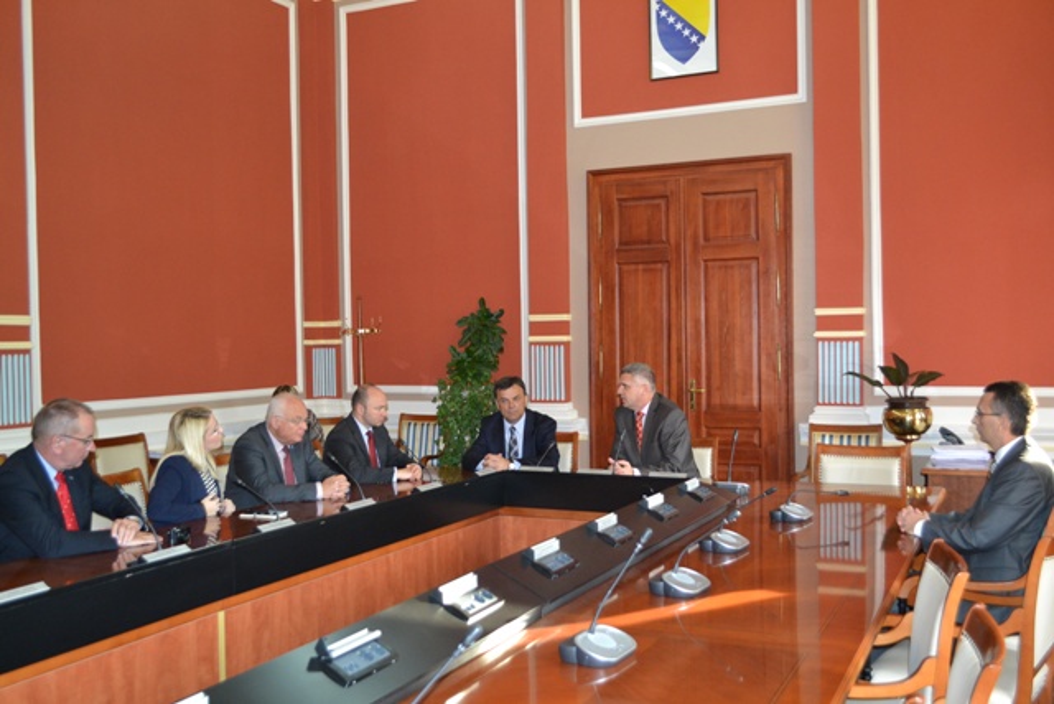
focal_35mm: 36
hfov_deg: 53.1
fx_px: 1054
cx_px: 527
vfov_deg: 36.9
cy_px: 352
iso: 1250
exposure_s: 1/60
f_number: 4
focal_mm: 24
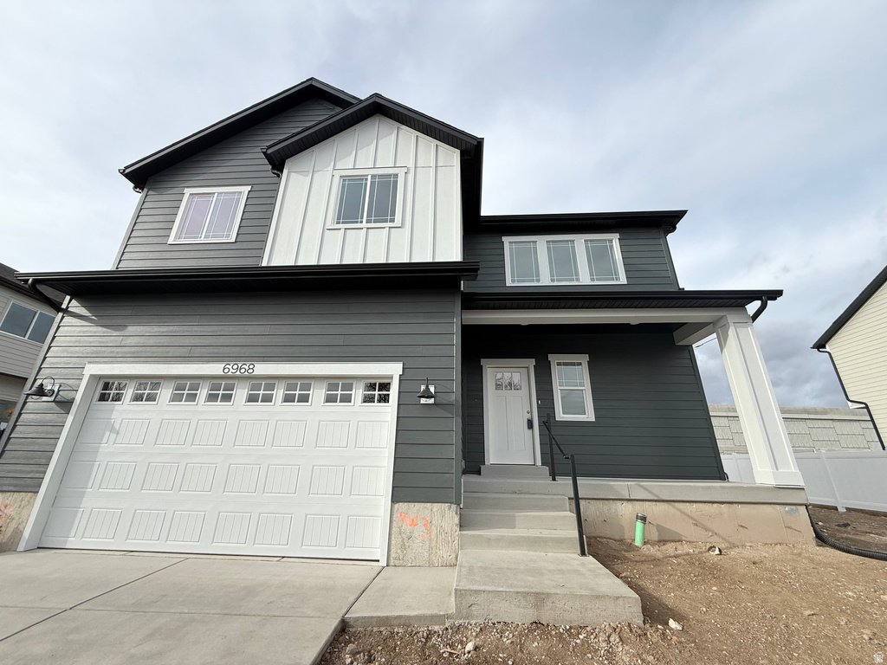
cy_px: 332
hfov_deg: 102.1
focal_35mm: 14
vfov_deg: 85.7
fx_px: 359
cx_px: 444
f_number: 2.2
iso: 50
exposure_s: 1/1285
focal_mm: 2.22
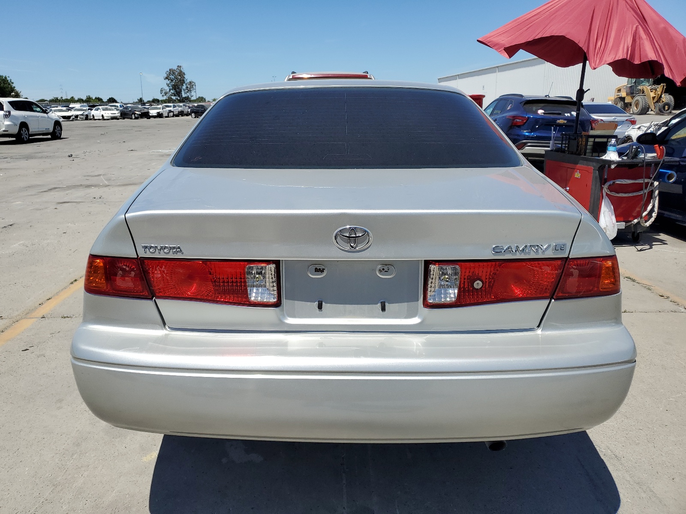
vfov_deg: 53.1
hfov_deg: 67.3
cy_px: 257
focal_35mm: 26
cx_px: 343
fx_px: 515
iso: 50
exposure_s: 1/5000
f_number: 1.5
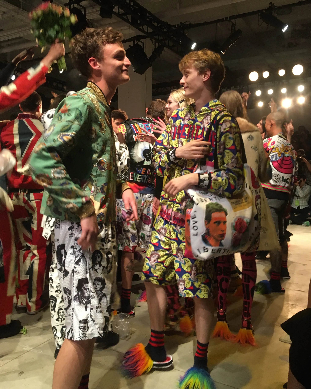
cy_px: 186
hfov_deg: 47.1
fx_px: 357
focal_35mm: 31
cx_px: 153
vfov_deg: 57.2
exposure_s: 1/30
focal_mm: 4.2
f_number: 2.2
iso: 125
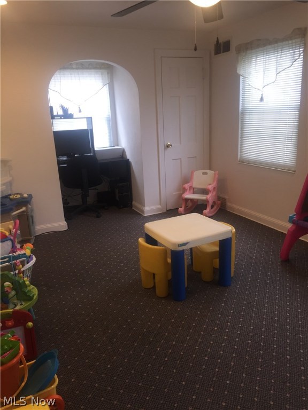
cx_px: 154
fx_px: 344
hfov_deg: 48.2
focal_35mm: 29
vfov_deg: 61.7
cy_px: 205
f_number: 2.2
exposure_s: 1/60
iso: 32
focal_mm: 4.15
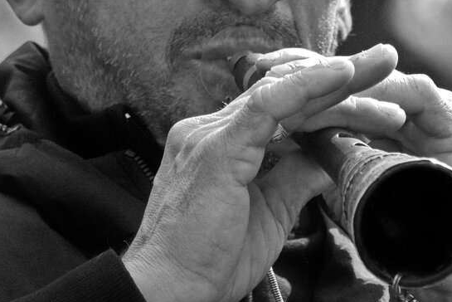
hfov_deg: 2.1
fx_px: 12436
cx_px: 216
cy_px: -8
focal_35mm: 990
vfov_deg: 1.4
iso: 2500
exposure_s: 1/500
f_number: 10
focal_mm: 300
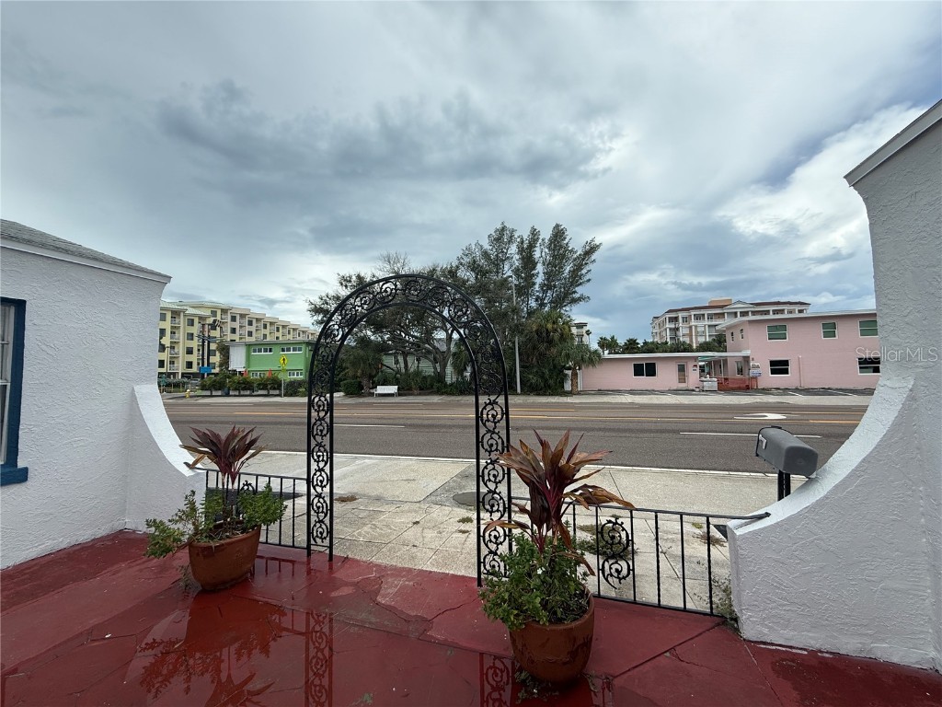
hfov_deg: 102.1
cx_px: 471
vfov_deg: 85.7
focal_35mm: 14
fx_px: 381
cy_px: 354
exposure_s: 1/2092
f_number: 2.2
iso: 50
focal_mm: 2.22
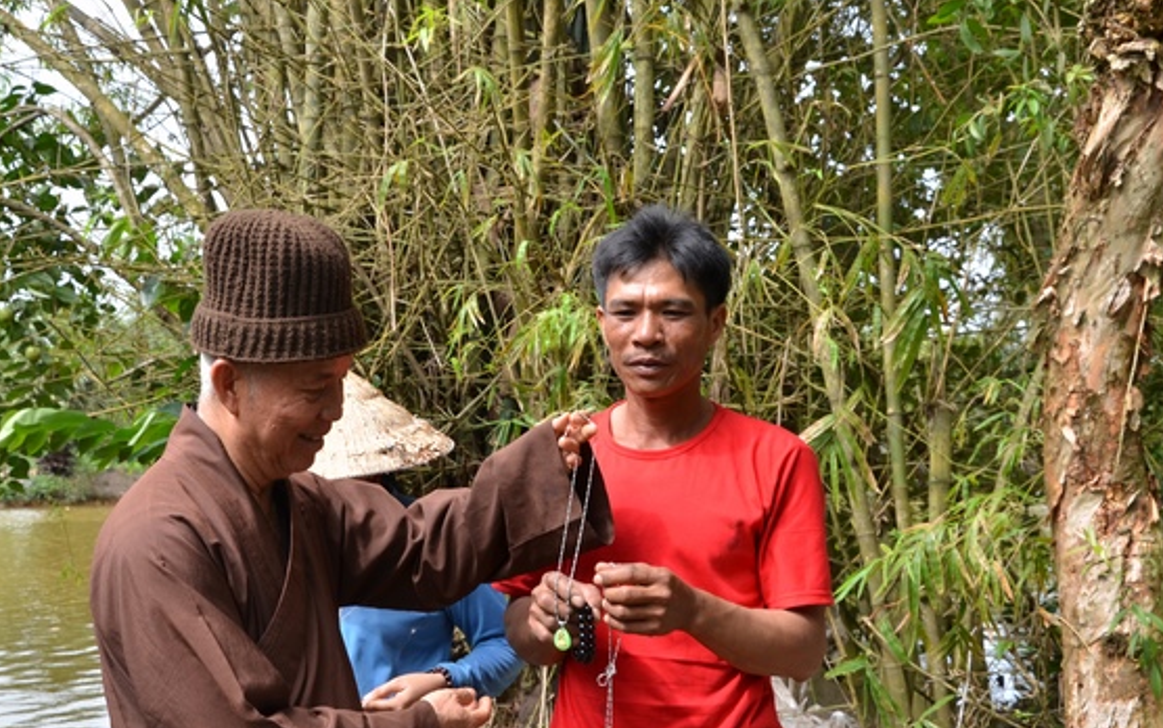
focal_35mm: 45
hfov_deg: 44.7
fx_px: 1414
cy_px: 361
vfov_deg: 28.9
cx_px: 561
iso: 250
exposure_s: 1/200
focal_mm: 25
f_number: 7.1
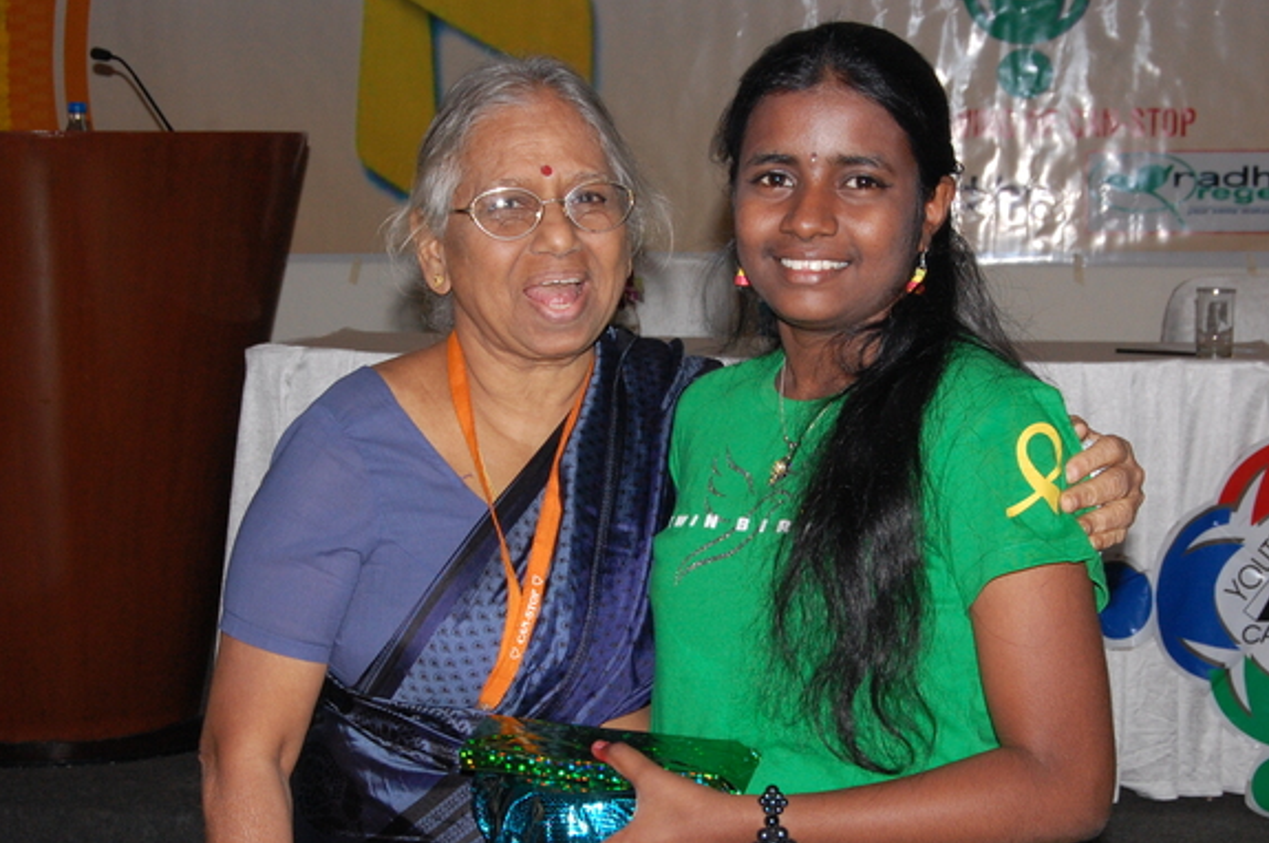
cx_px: 620
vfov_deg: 19.8
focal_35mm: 69
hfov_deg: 29.4
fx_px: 2417
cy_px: 514
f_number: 9
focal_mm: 35
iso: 800
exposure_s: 1/160
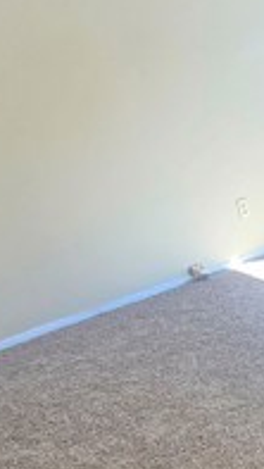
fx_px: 572
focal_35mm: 46
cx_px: 497
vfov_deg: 43.6
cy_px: 331
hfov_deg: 18.8
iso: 125
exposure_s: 1/60
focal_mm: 2.2
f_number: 2.2
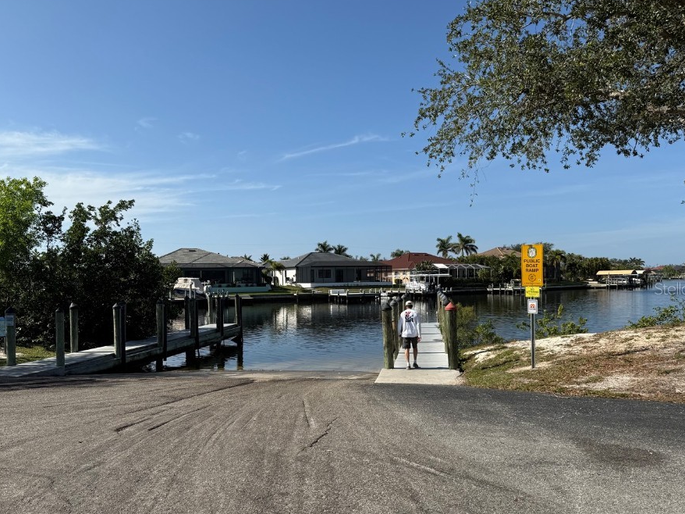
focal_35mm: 28
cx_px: 328
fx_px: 554
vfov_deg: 49.6
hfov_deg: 63.4
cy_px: 288
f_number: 1.78
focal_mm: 6.76
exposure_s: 1/6173
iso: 80
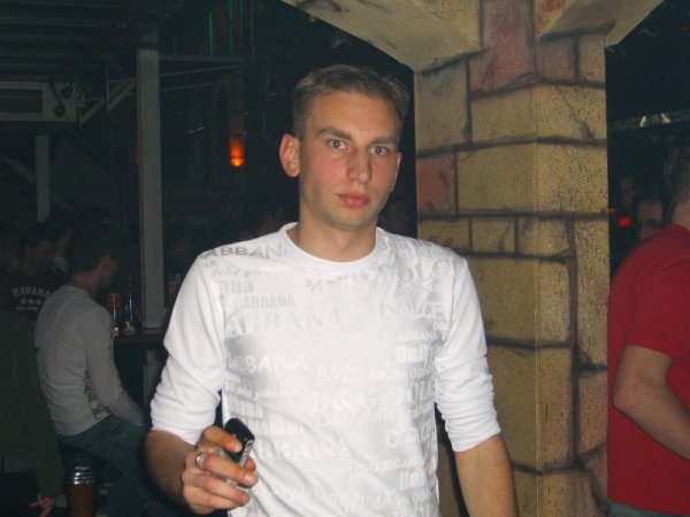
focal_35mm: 57
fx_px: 1136
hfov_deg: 33.8
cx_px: 345
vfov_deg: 25.7
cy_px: 258
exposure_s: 1/60
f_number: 3.6
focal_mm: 11.8
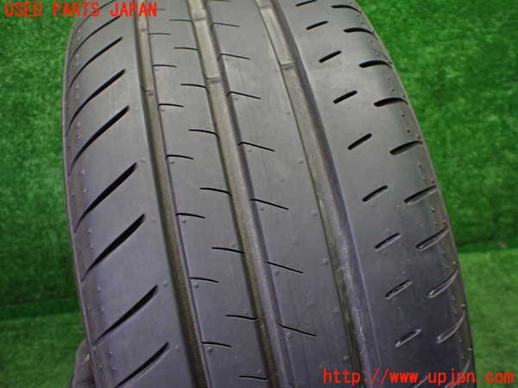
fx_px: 449
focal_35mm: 30
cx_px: 259
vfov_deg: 46.8
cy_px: 194
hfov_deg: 60.0
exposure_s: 1/125
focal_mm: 5.4
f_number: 2.3
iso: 640
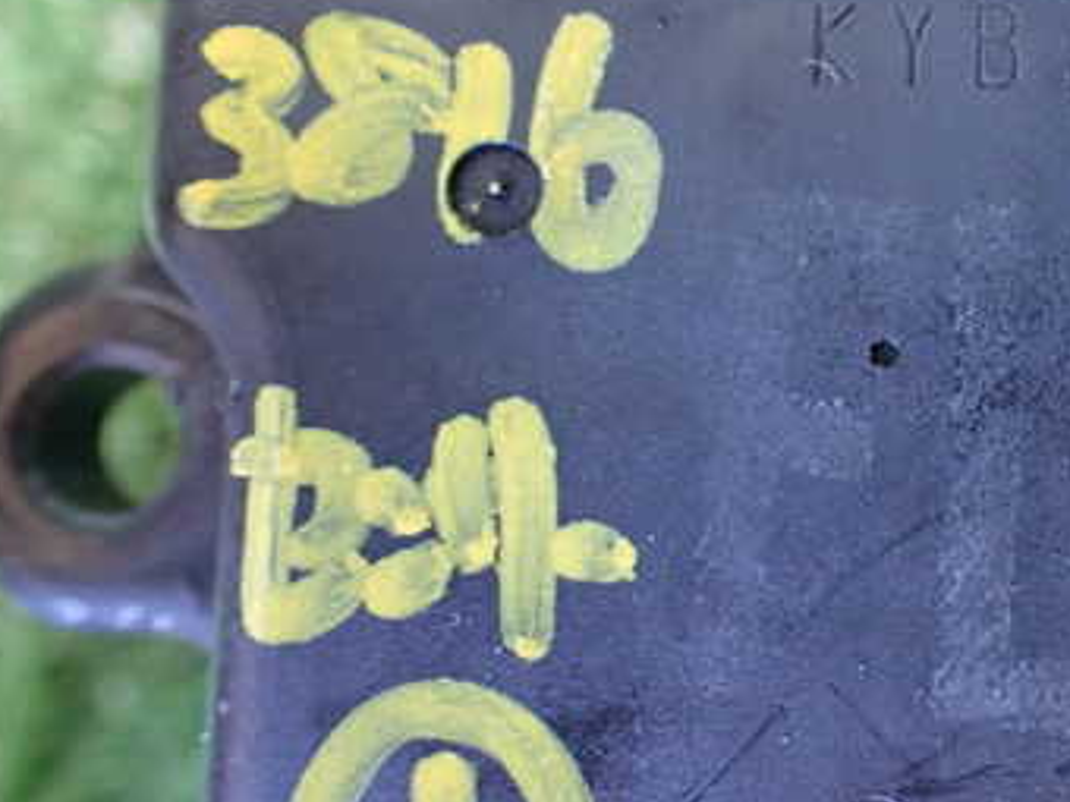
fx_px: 1638
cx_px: 922
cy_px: 258
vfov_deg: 27.3
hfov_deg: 34.5
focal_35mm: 53
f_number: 2.3
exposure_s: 1/30
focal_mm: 5.4
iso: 1000
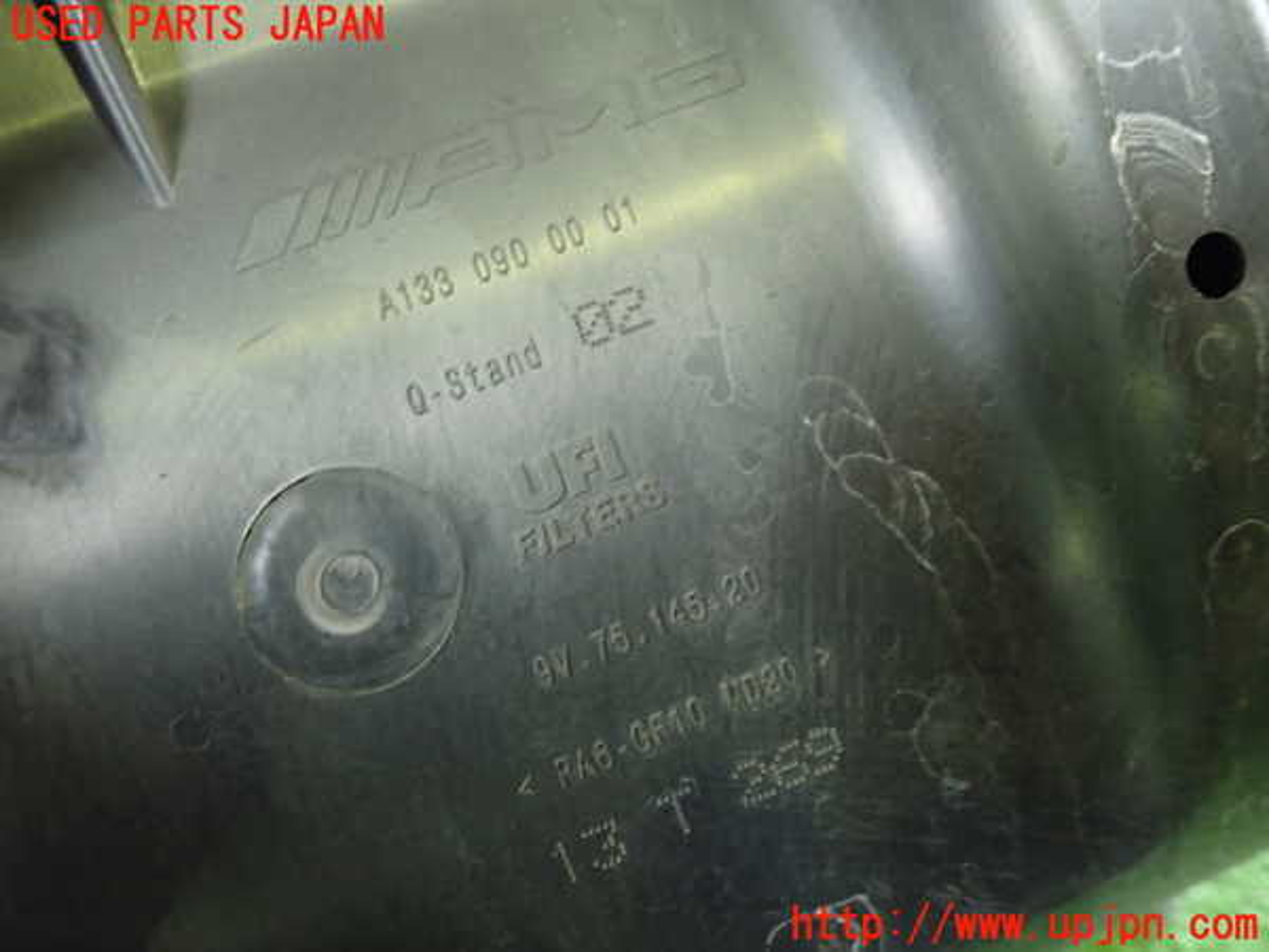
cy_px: 476
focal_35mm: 30
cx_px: 634
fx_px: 1100
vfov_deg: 46.8
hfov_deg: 60.0
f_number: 2.3
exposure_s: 1/20
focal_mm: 5.4
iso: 800
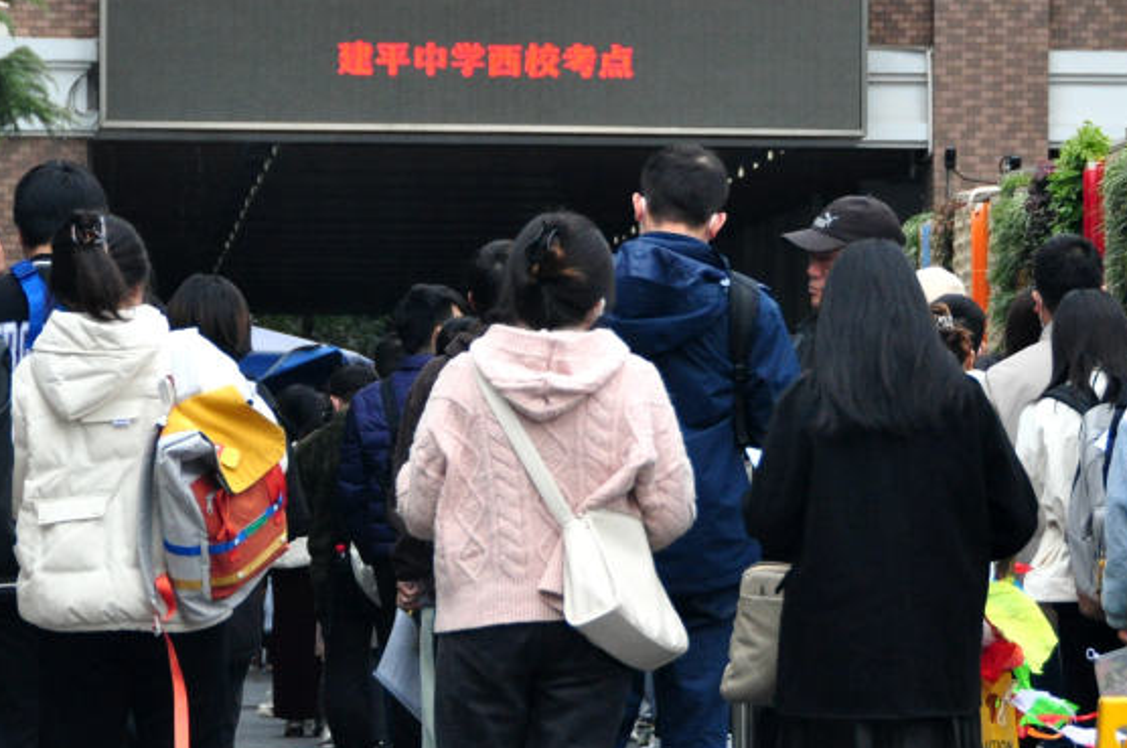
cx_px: 720
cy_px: 299
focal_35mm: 259
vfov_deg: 5.3
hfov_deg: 8.0
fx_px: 8096
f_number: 5
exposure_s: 1/800
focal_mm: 80
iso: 800
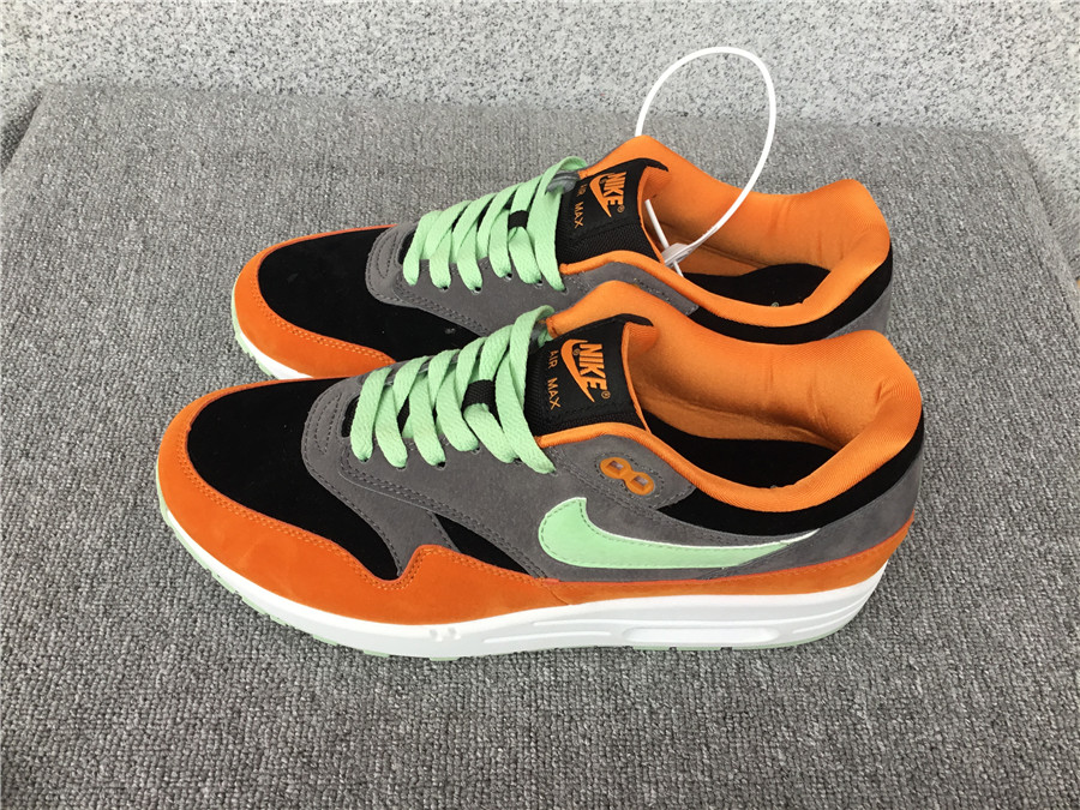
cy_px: 405
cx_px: 540
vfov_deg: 45.4
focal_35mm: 31
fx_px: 967
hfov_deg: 58.4
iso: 40
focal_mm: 3.3
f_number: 2.4
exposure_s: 1/100
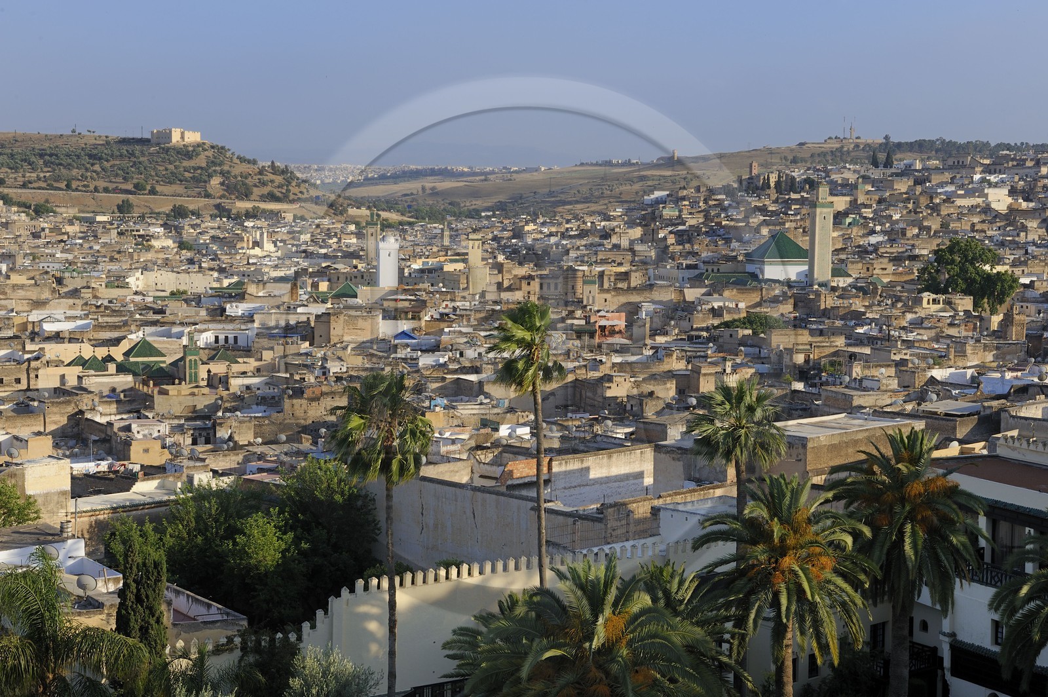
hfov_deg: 35.7
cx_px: 524
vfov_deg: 24.2
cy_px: 348
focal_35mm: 56
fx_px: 1629
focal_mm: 56
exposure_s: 1/160
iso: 200
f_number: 14
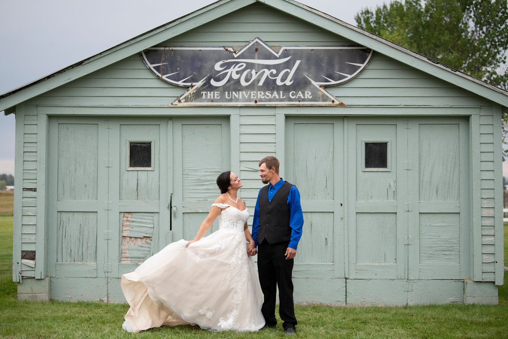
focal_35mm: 70
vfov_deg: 19.5
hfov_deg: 28.8
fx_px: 988
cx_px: 254
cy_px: 170
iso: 800
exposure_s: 1/4000
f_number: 2.8
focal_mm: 70
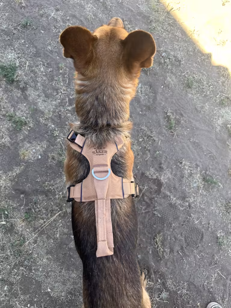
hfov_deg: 56.8
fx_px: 214
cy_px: 154
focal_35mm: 24
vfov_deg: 71.6
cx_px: 116
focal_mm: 6.86
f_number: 1.78
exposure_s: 1/224
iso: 64
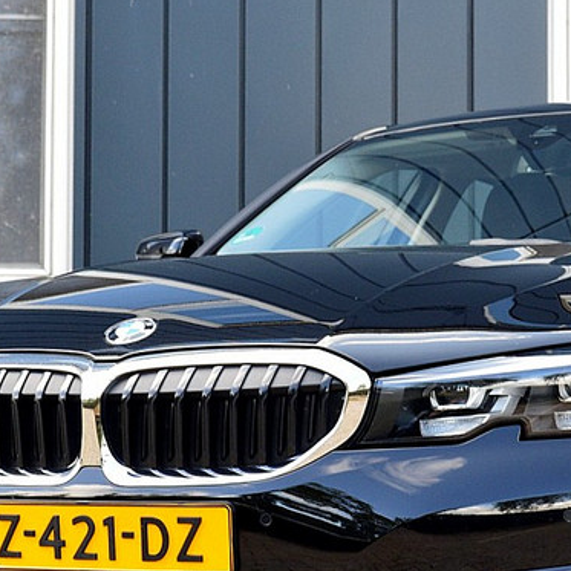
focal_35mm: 126
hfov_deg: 13.8
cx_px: 386
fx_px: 2351
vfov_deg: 13.8
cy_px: 359
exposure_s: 1/80
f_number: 8
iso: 400
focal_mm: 36
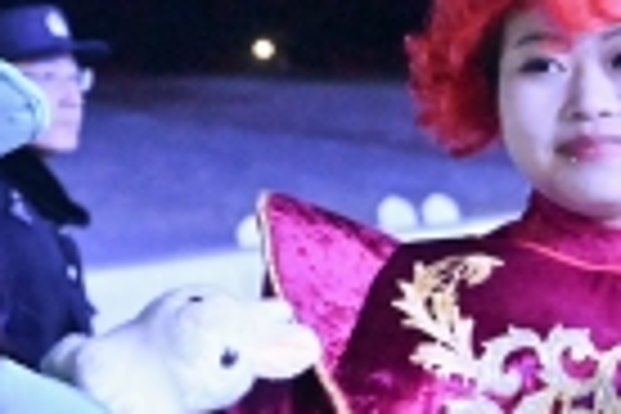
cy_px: 310
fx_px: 1794
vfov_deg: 13.1
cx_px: -63
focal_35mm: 104
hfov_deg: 18.9
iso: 16000
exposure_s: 1/320
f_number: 3.2
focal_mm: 24
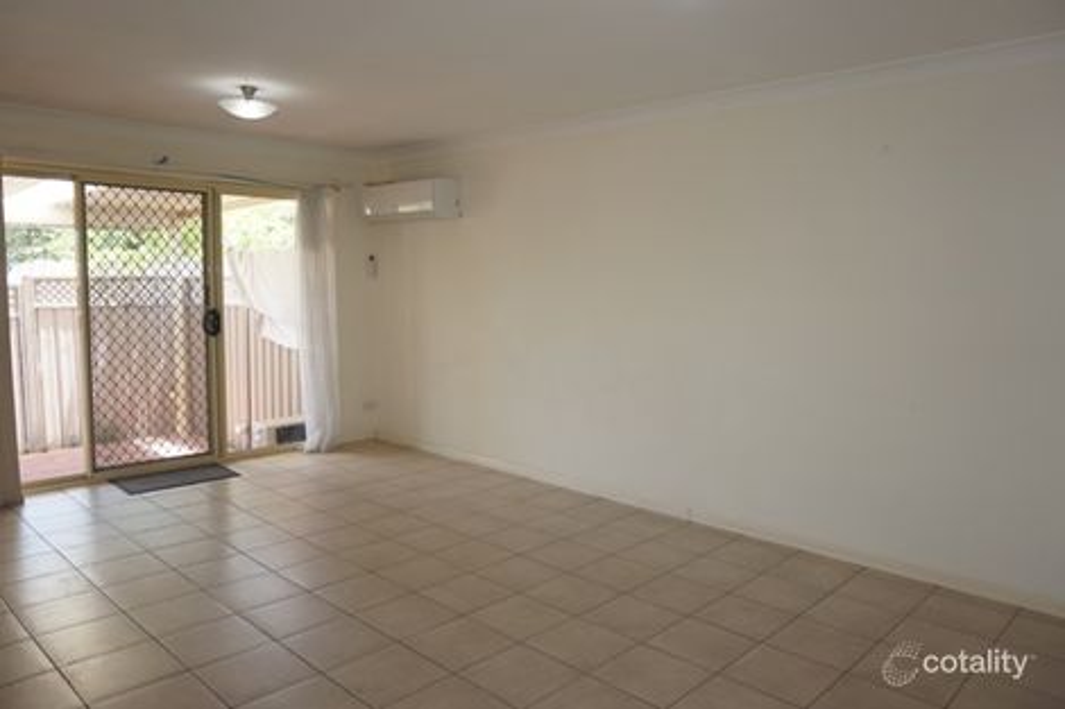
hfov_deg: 70.5
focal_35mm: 26
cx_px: 532
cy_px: 354
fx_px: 754
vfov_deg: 50.4
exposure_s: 1/60
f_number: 4
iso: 160
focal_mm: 17
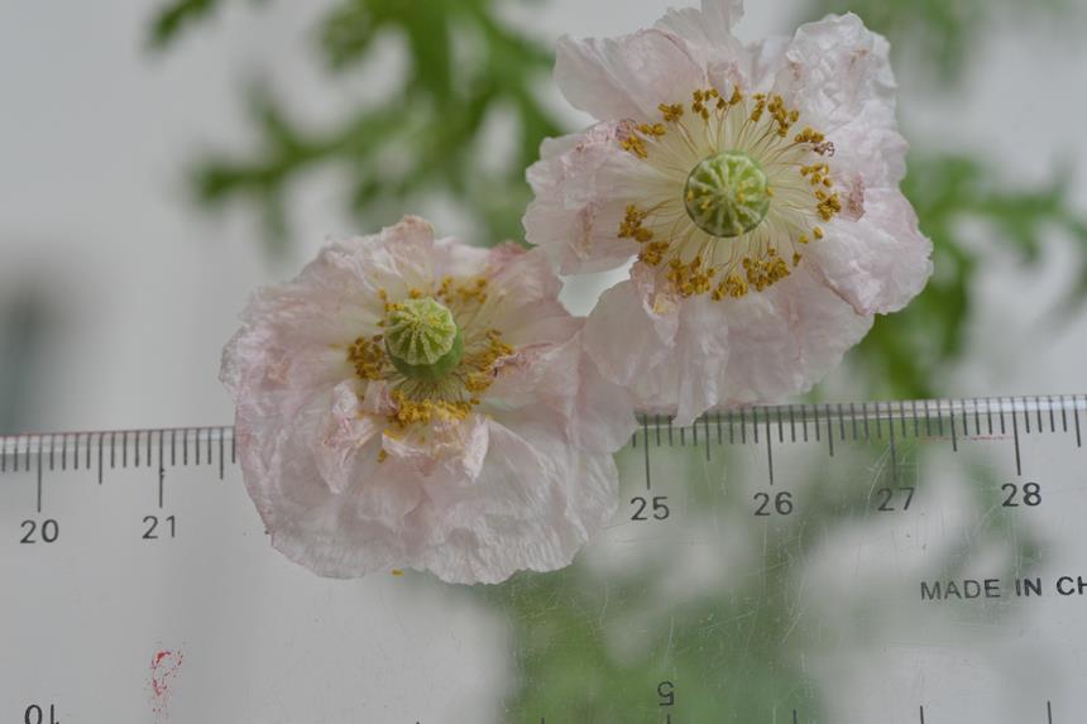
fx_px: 2777
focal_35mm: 92
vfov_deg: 14.9
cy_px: 362
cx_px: 544
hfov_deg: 22.1
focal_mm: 92
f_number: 8
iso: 2000
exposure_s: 1/250
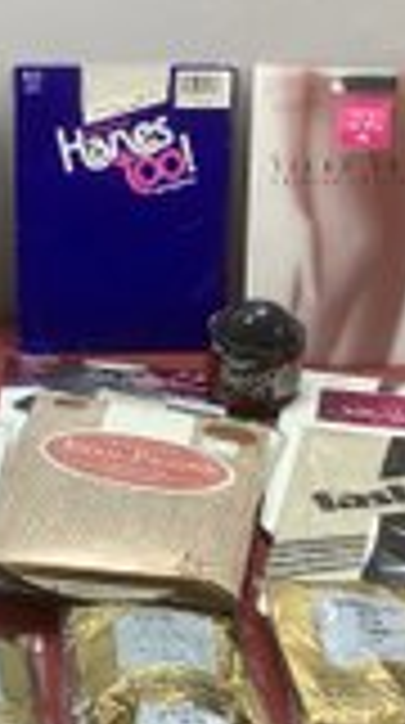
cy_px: 546
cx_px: 38
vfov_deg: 28.9
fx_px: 1381
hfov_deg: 16.5
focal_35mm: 72
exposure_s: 1/60
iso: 80
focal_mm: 3.3
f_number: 2.4
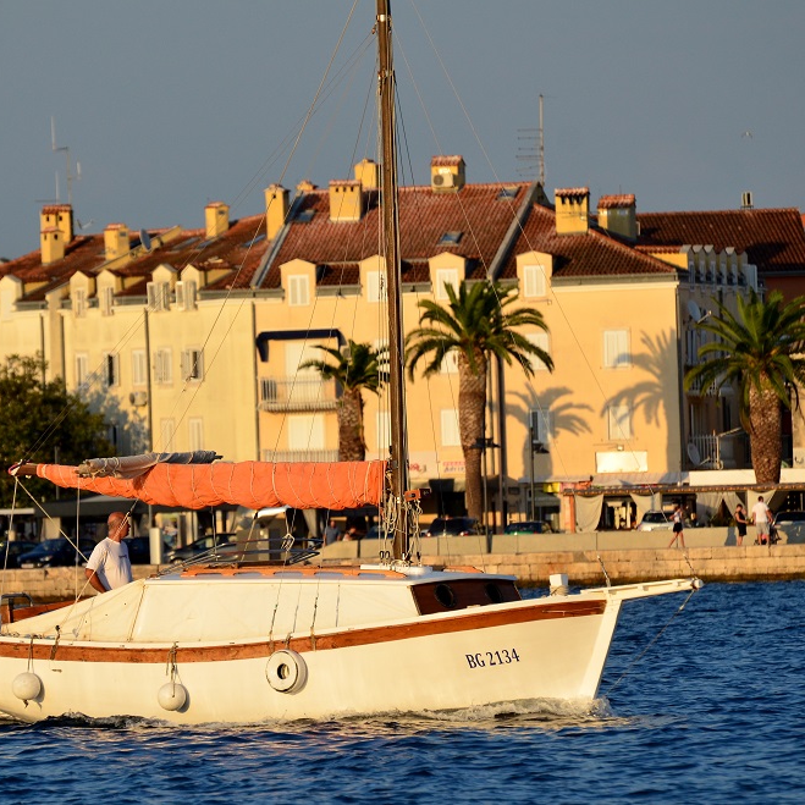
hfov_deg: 3.8
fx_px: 12182
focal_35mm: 463
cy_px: 402
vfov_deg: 3.8
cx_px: 301
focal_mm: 240
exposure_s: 1/1250
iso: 400
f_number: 6.3
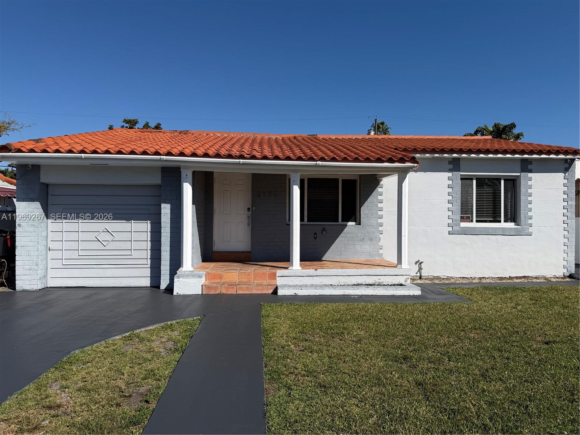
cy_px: 218
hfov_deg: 71.6
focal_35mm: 24
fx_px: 402
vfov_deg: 56.8
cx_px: 290
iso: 80
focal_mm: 6.76
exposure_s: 1/9091
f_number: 1.78
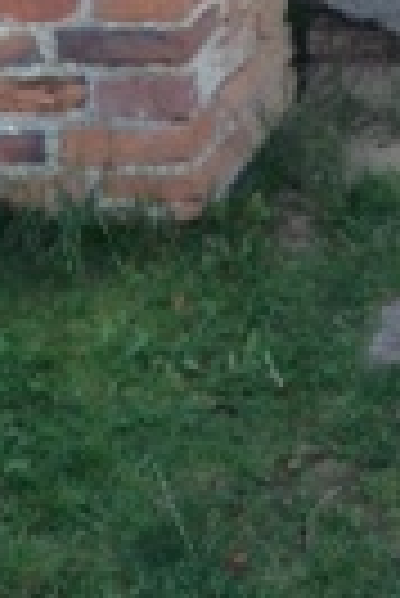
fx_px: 2743
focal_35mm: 165
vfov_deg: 11.6
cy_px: -445
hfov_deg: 7.9
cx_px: 858
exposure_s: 1/120
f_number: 2.4
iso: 50
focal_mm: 4.12
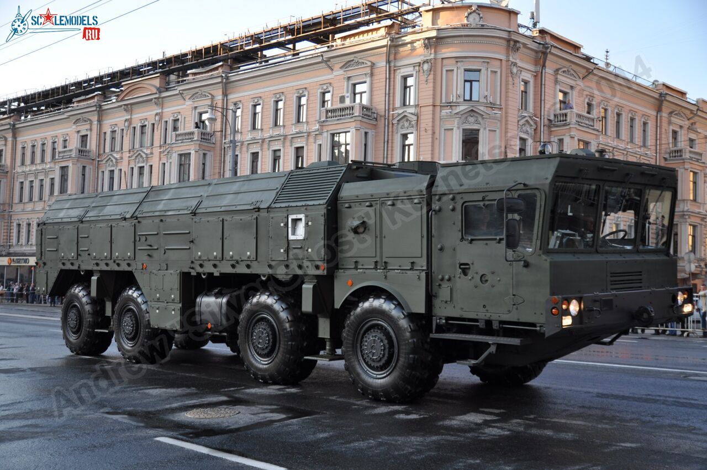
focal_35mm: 42
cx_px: 354
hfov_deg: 46.5
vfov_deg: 31.8
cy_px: 235
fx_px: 824
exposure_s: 1/320
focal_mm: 28
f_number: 2.8
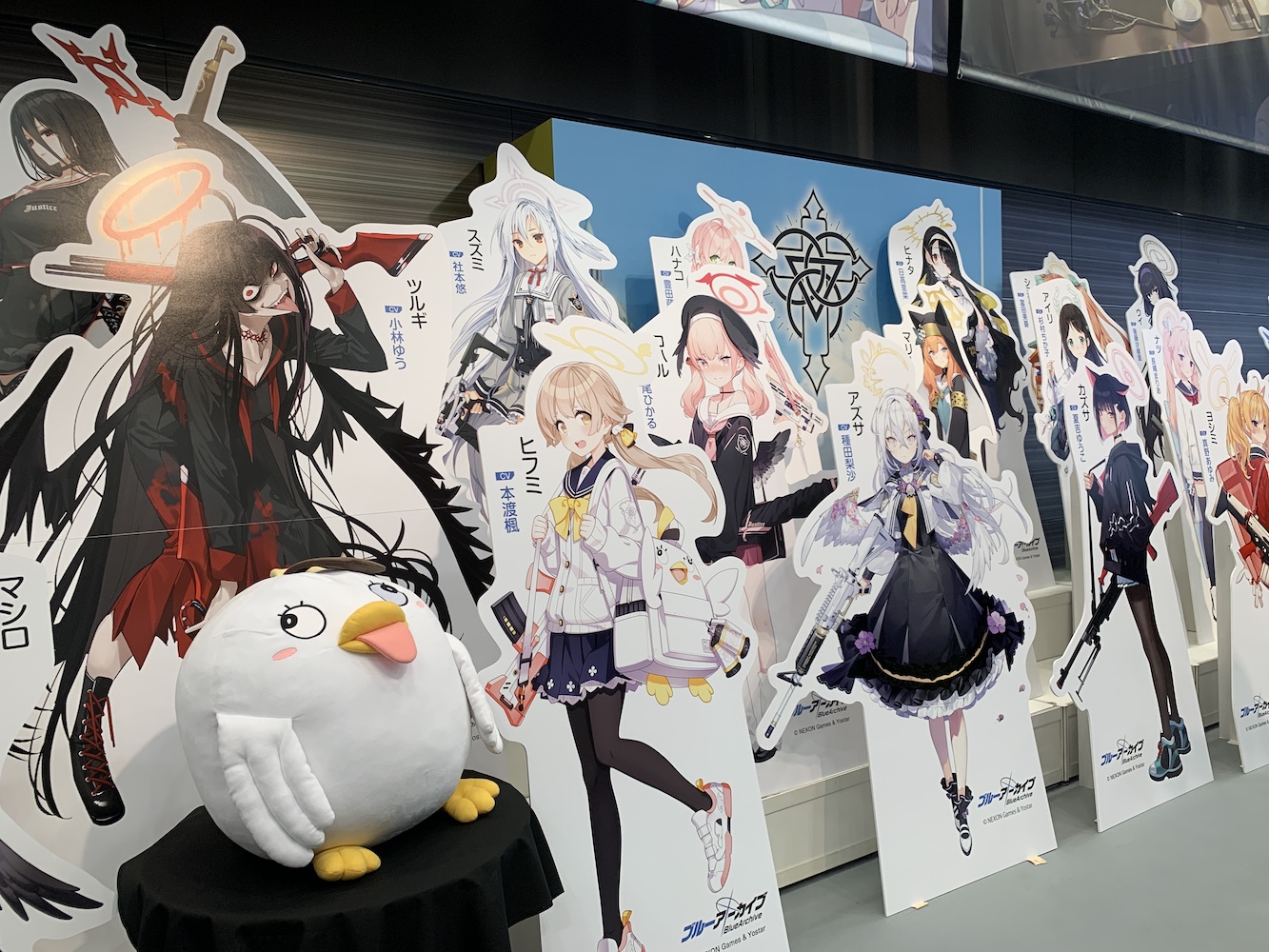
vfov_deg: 53.1
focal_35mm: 26
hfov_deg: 67.3
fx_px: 953
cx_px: 634
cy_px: 476
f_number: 1.8
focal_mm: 4.25
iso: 50
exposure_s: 1/100
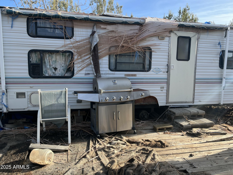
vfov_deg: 53.1
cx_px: 116
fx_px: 175
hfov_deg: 67.3
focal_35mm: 26
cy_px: 88
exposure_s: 1/804
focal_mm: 5.1
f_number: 1.6
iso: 50
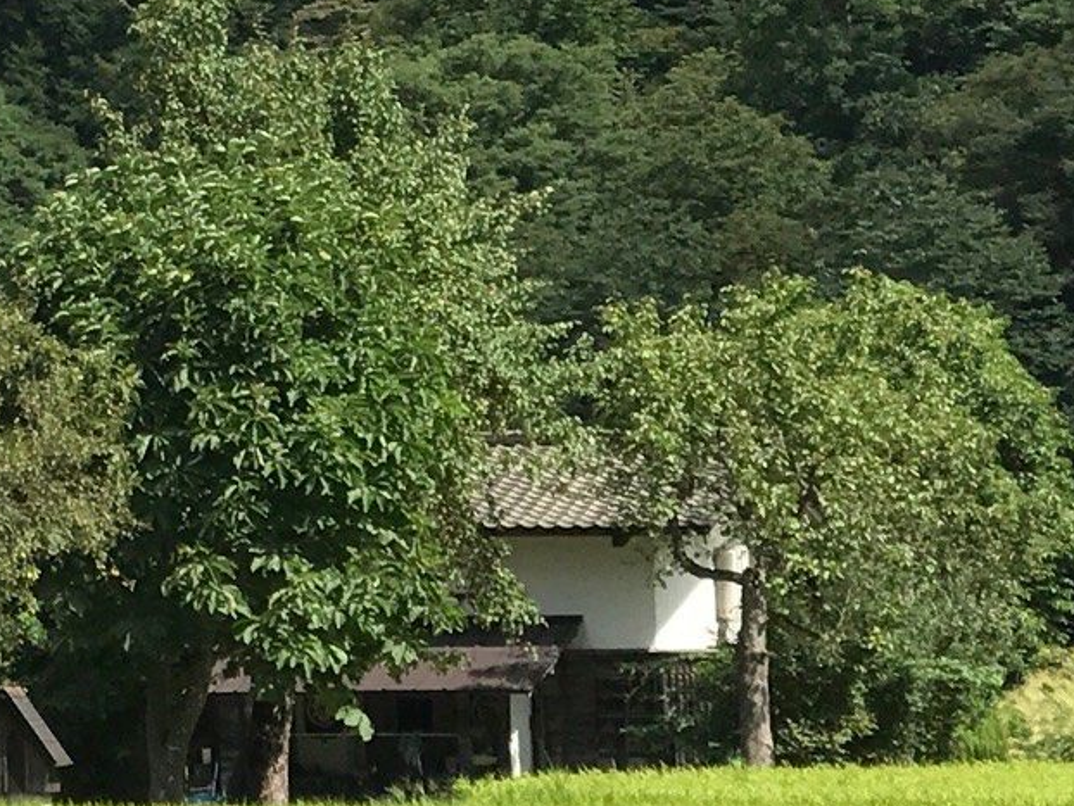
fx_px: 7760
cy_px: -166
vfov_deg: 5.9
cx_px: -813
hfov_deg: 7.7
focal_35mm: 250
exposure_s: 1/679
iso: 20
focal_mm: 6.6
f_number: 2.8
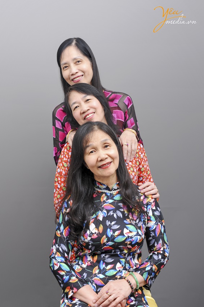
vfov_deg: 34.5
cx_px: 102
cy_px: 154
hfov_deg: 23.4
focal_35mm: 58
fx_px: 493
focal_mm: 58
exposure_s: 1/160
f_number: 5
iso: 400
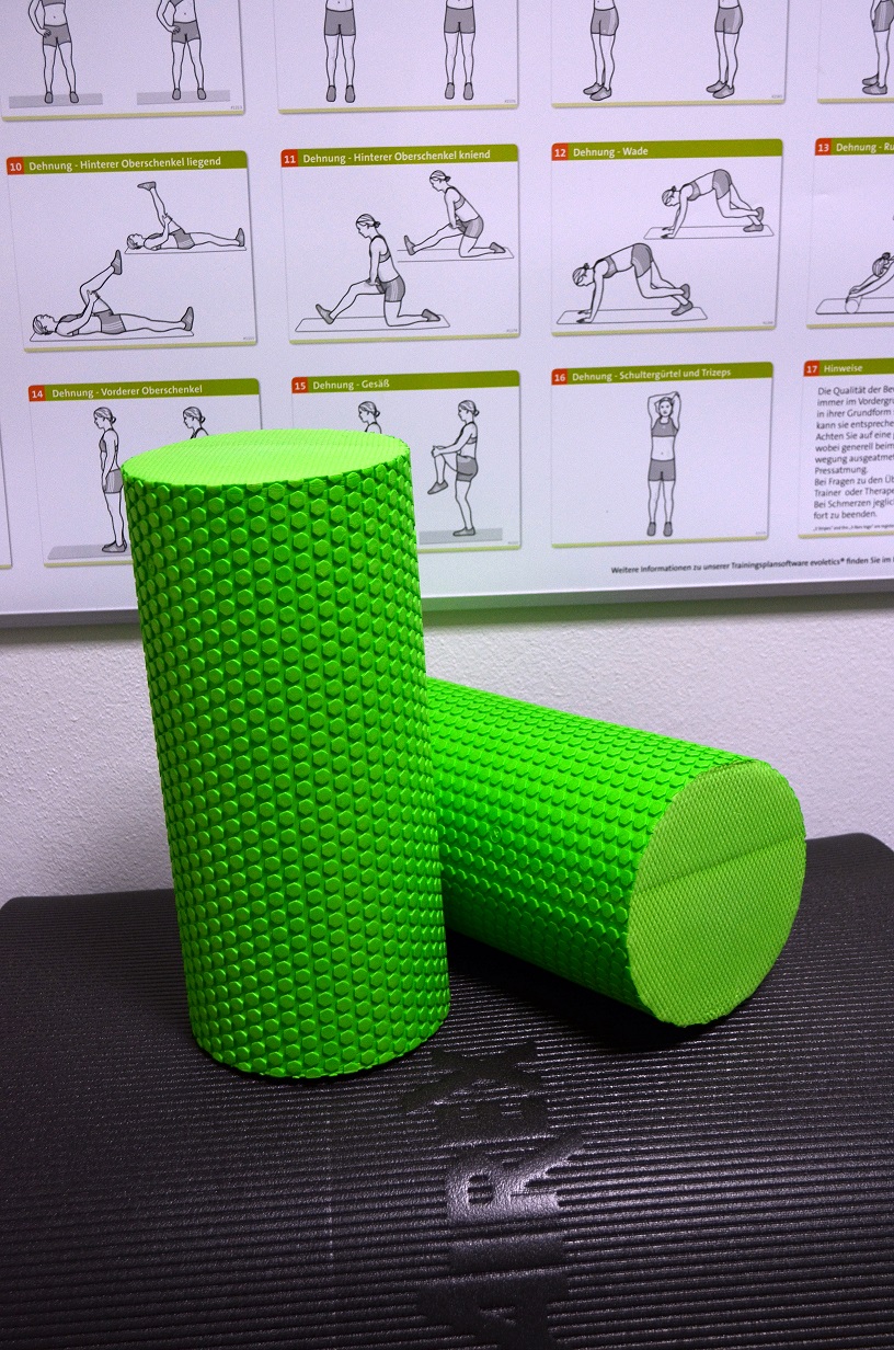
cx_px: 447
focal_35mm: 45
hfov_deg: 29.7
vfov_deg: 43.7
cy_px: 675
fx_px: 1684
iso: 400
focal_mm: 30
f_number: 4.8
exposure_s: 1/100
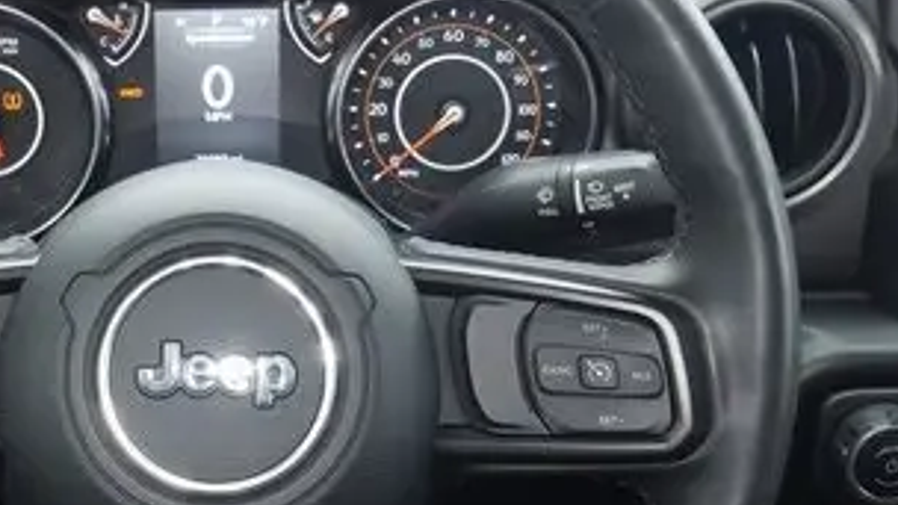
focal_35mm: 78
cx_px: 198
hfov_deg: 26.7
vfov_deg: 15.5
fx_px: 1857
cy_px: 338
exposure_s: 1/60
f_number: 5
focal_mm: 17
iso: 800
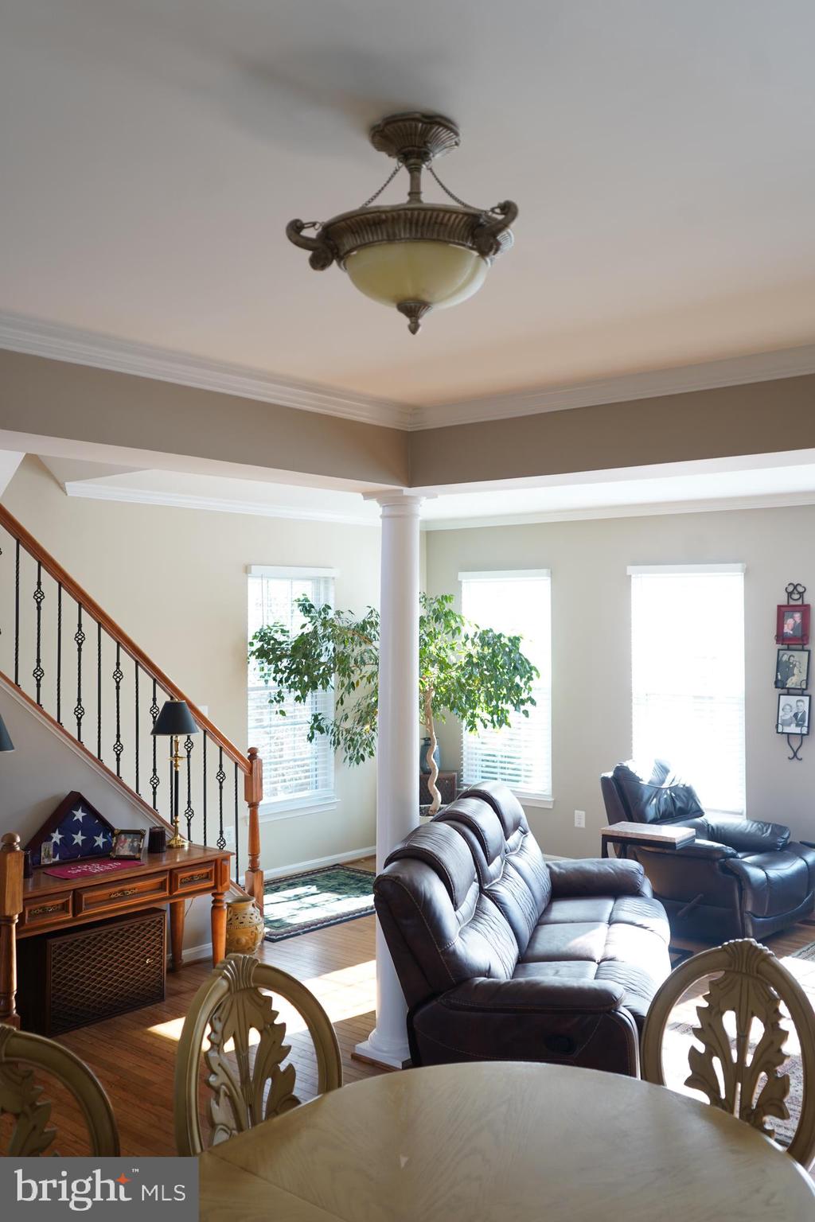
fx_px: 1053
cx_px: 408
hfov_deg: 42.3
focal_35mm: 31
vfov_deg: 60.3
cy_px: 611
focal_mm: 31
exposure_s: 1/40
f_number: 3.5
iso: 250
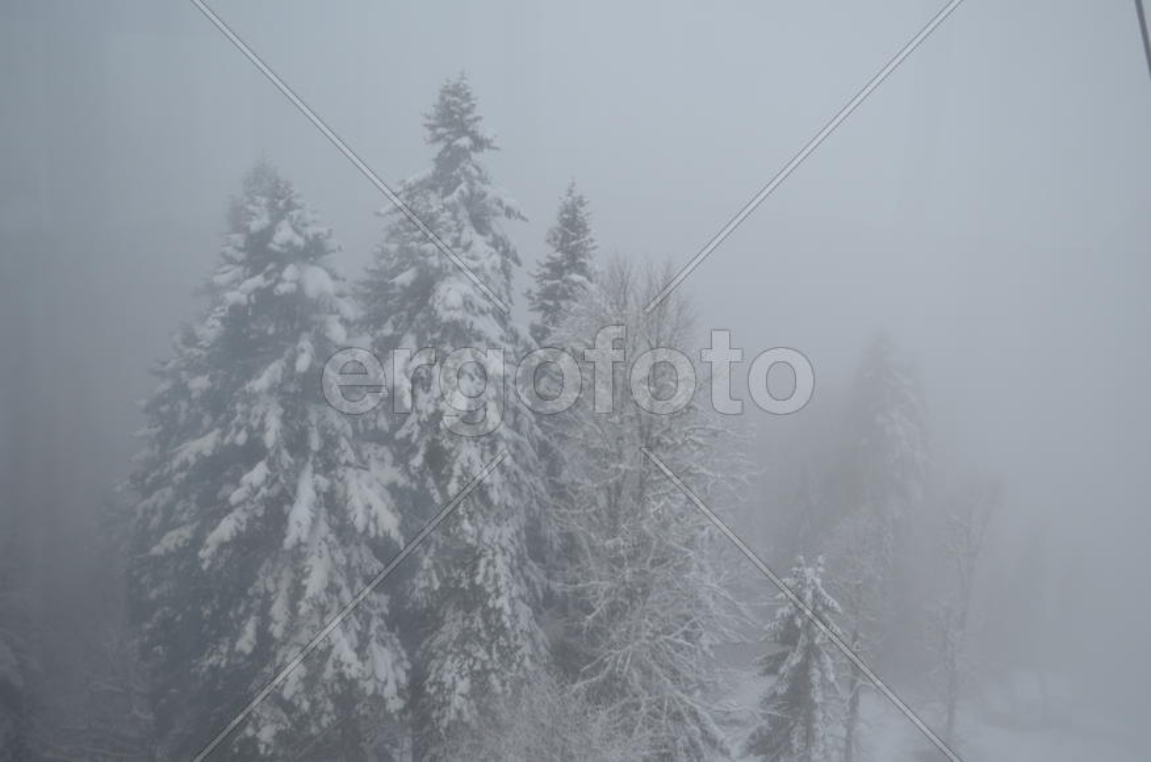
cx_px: 576
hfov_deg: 53.2
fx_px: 1148
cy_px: 381
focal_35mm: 36
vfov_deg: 36.7
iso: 400
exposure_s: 1/160
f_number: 4
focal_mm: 24
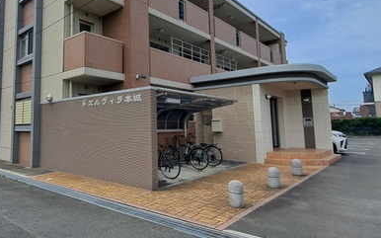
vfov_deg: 49.1
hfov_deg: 69.9
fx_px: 260
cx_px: 118
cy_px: 102
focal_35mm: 25
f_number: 2.2
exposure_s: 1/2119
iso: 50
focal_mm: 1.74
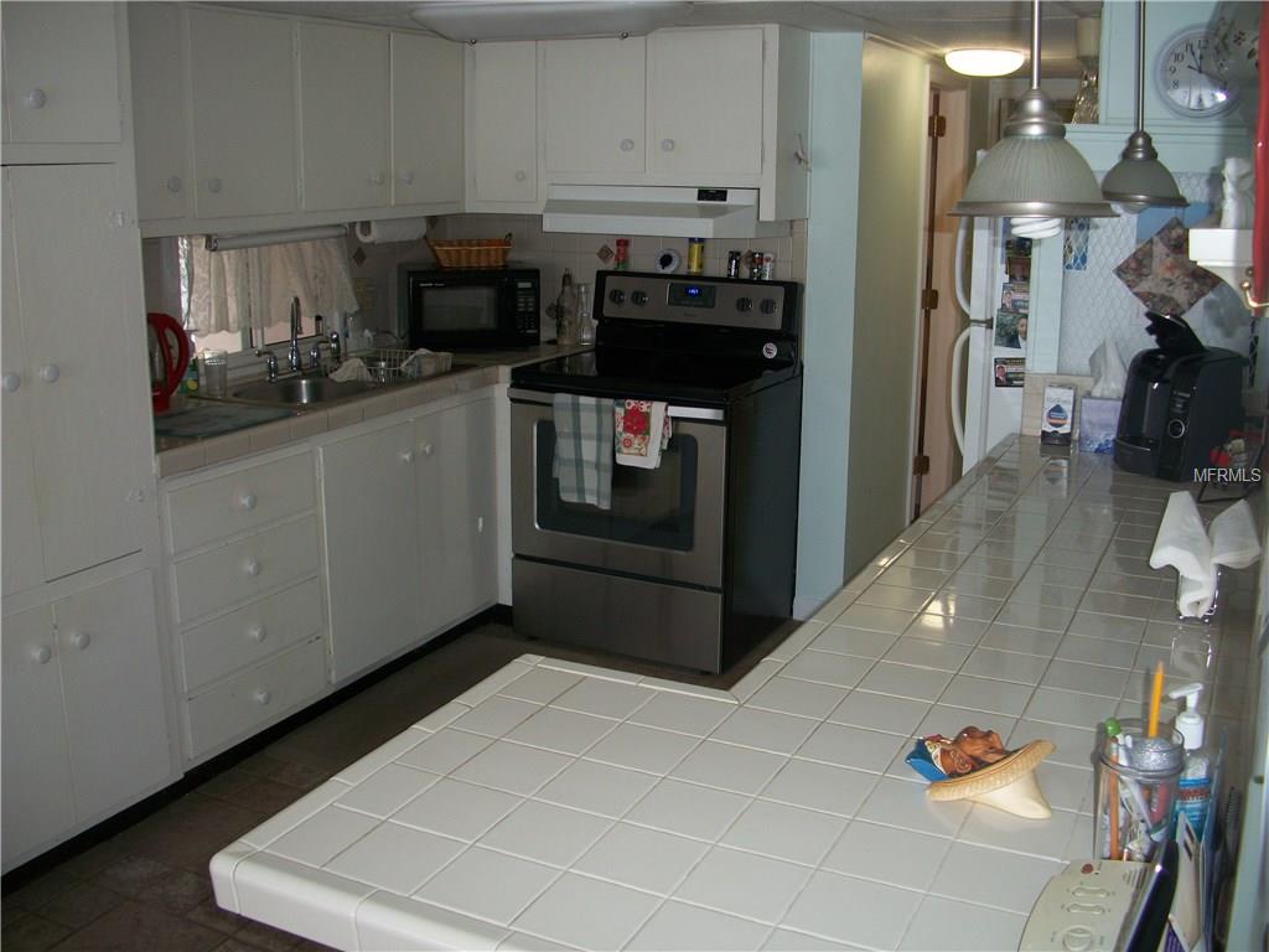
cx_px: 634
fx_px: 1283
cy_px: 476
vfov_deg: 40.7
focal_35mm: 35
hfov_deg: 52.6
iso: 80
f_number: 3.1
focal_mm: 6.3
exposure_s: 1/30
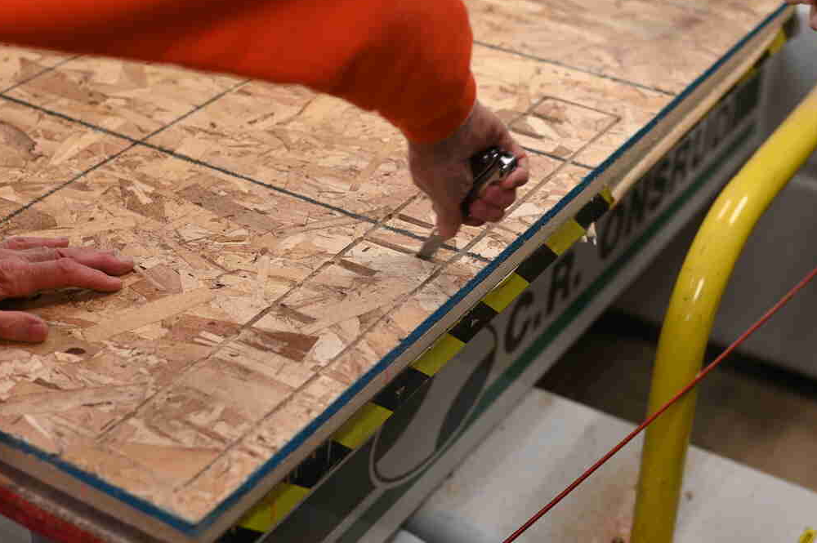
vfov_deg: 22.6
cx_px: 427
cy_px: 242
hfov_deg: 33.4
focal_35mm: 60
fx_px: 1361
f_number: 2.8
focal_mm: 50
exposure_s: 1/125
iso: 800
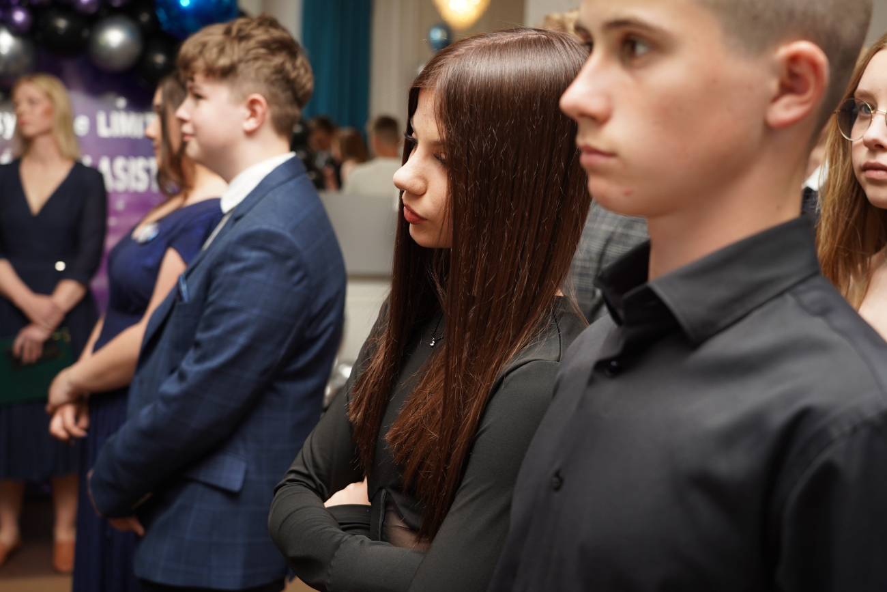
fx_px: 1207
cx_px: 444
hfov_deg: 40.3
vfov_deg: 27.5
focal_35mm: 49
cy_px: 296
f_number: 4.5
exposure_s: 1/100
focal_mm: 49
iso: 640
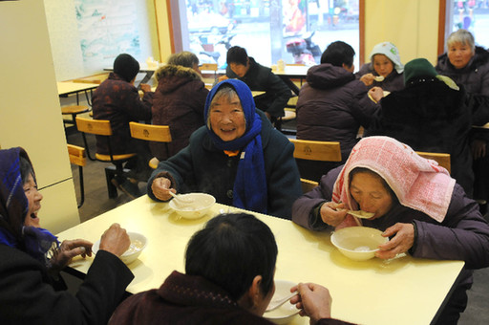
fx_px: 488
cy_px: 162
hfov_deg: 53.2
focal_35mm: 36
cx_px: 244
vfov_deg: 36.8
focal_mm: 24
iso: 800
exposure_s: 1/60
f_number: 4
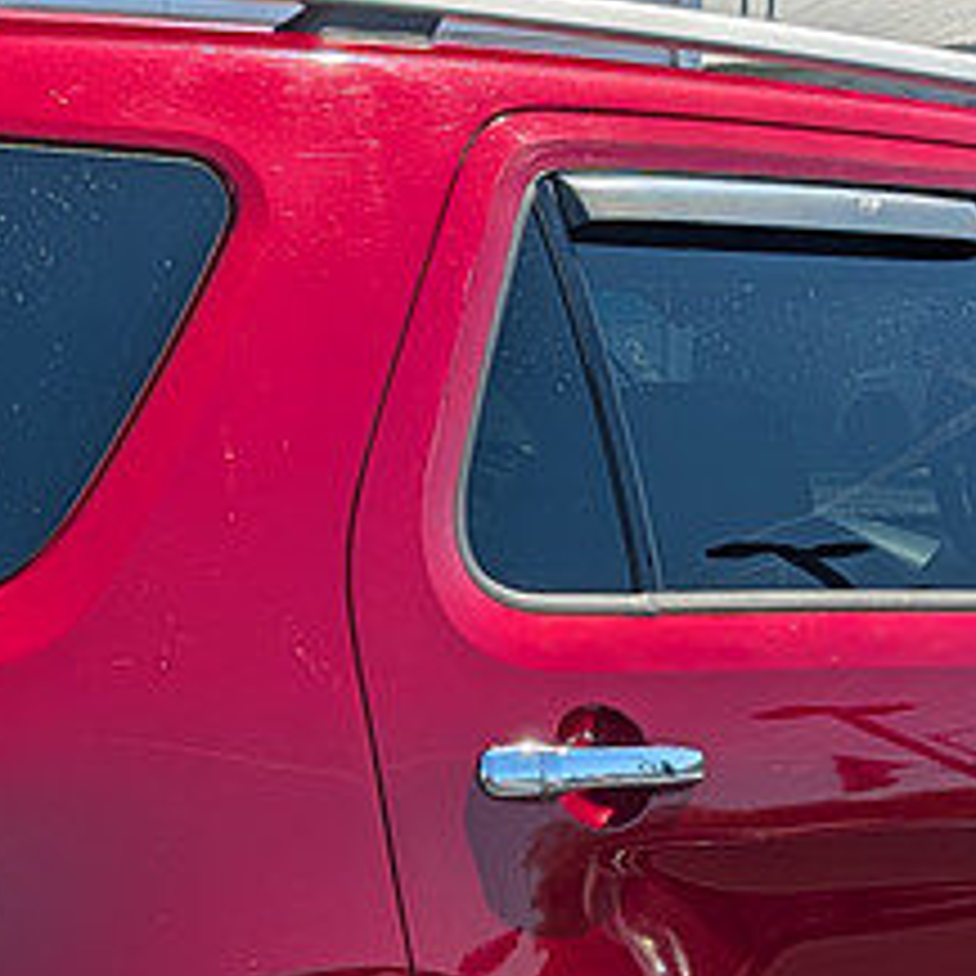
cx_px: 283
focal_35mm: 100
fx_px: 3190
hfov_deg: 17.3
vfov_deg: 16.8
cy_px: 1124
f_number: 1.68
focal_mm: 6.9
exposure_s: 1/7194
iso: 19
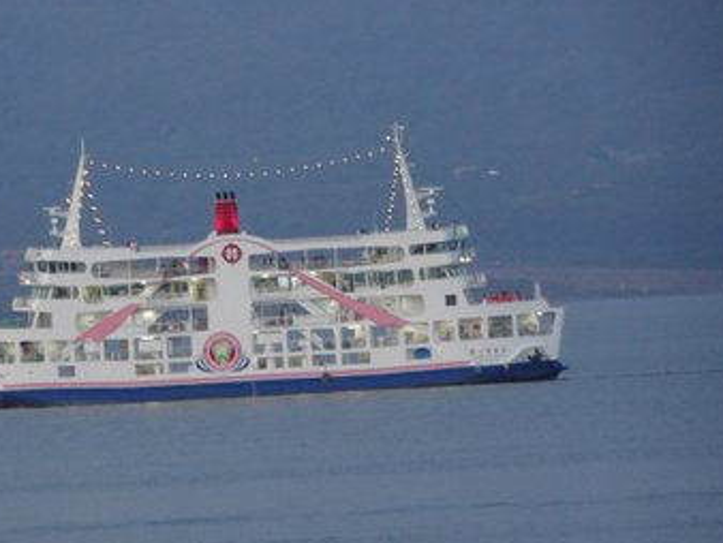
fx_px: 9907
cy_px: 224
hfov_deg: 4.2
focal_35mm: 474
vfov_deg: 3.1
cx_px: 240
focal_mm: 57.05
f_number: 6.3
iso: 800
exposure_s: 1/40
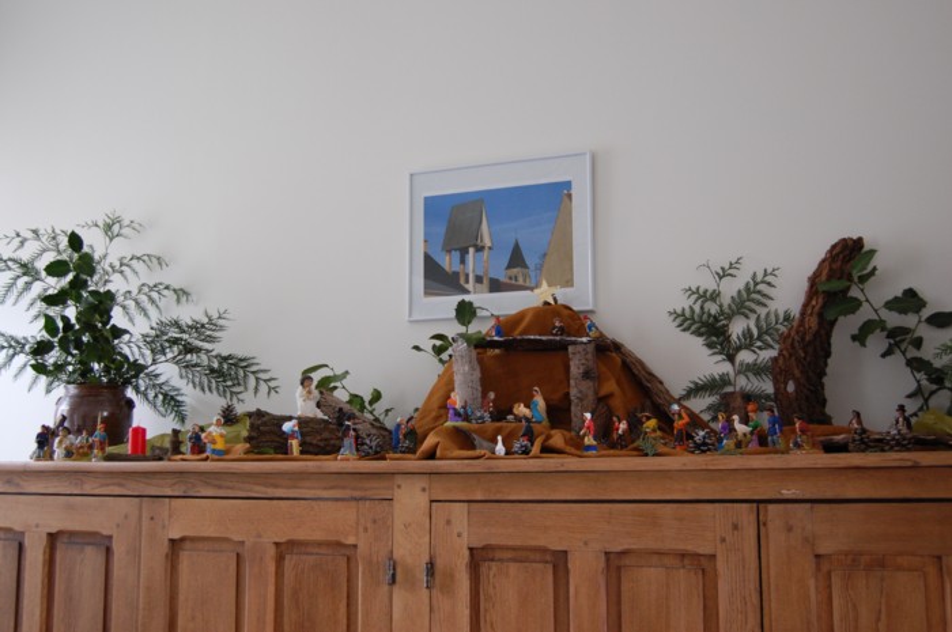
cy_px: 316
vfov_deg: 36.8
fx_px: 951
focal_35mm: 36
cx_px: 476
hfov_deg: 53.2
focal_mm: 24
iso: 800
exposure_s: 1/20
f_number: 4
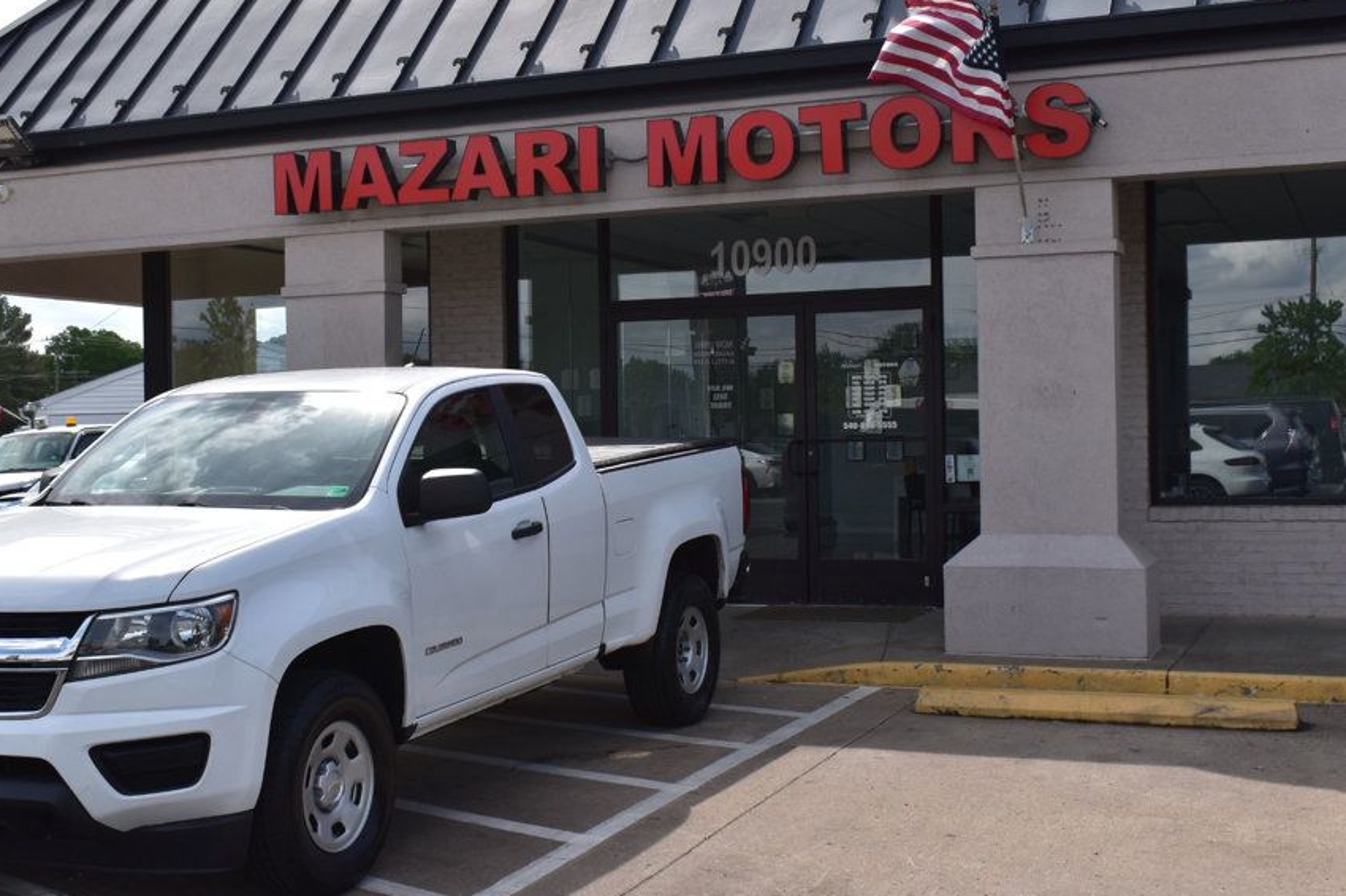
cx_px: 586
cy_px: 445
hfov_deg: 41.8
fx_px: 1757
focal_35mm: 47
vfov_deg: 28.6
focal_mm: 26
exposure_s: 1/500
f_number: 11
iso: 360
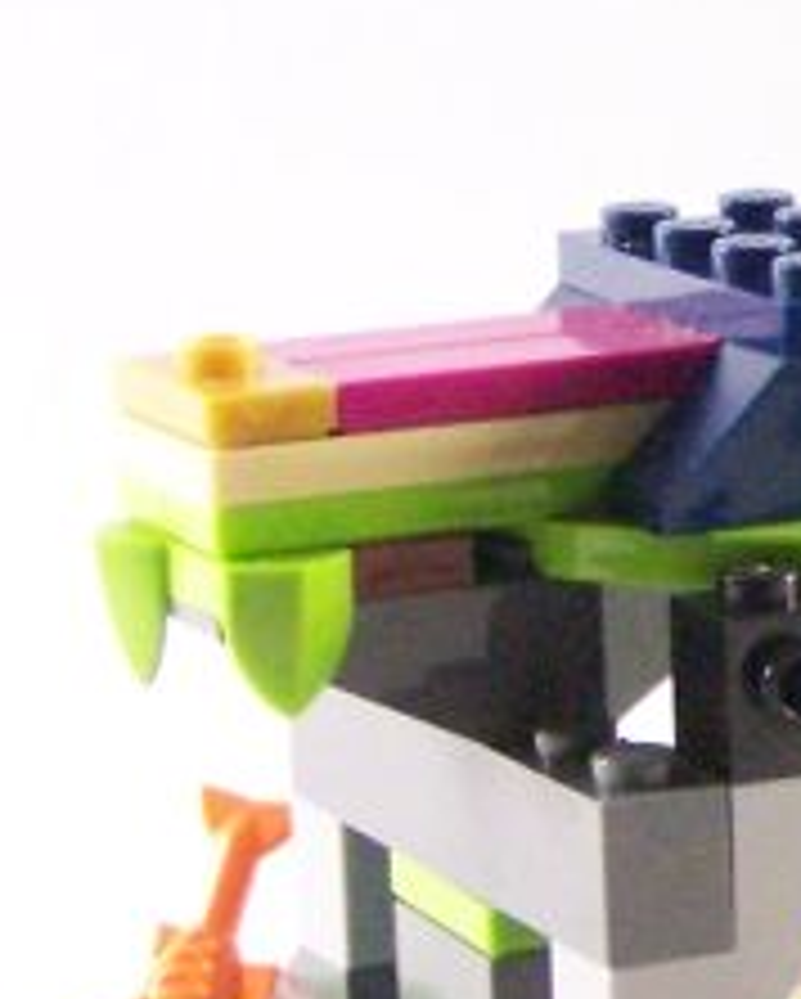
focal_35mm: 216
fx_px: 6392
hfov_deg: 7.0
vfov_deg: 8.9
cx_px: 1282
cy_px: 333
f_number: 3.2
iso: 400
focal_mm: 8
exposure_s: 1/60
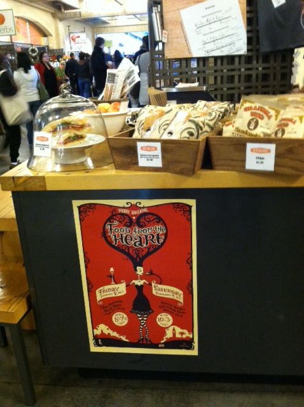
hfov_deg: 40.6
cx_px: 152
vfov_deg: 52.7
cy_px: 204
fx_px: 411
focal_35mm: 35
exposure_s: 1/15
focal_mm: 3.85
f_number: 2.8
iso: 500
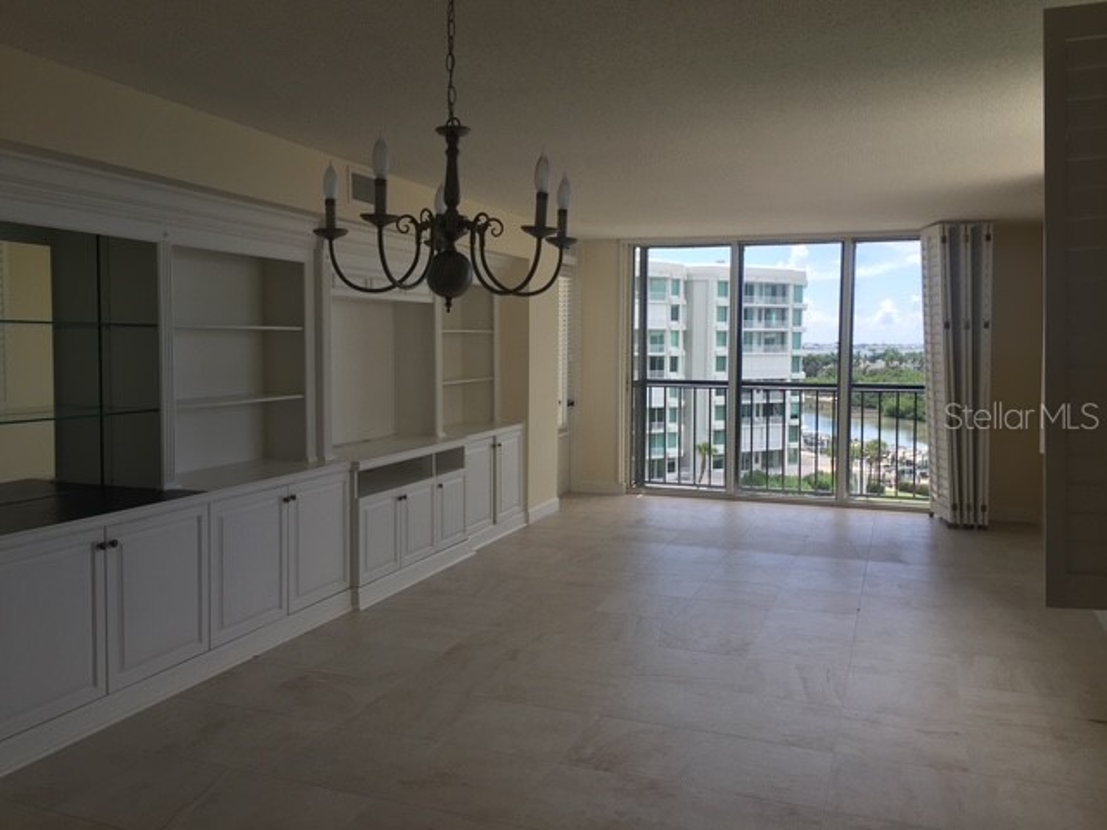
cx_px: 554
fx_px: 927
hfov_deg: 61.7
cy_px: 415
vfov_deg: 48.2
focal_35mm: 29
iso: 32
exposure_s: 1/338
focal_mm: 4.15
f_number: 2.2
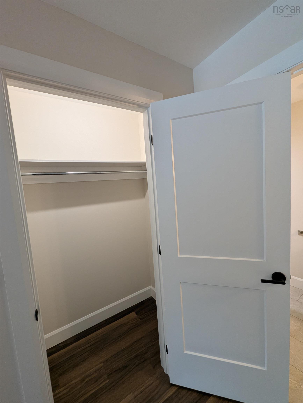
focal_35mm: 13
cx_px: 152
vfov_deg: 106.1
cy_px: 202
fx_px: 151
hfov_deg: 90.0
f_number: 2.2
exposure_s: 1/24
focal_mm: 1.95
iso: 60
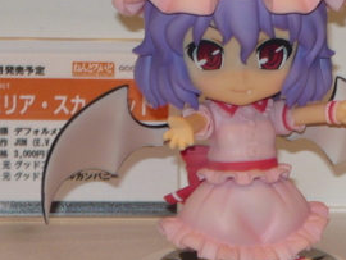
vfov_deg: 5.6
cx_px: 246
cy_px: 91
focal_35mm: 267
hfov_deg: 7.4
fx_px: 2671
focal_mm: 16.5
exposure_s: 1/60
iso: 100
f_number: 5.1
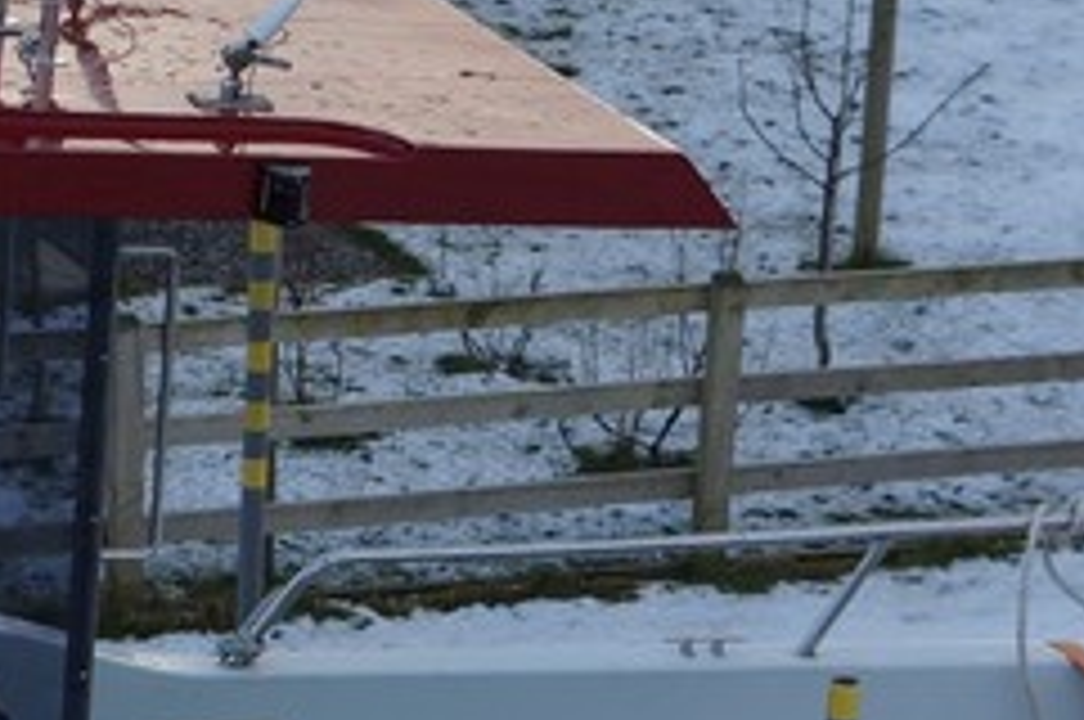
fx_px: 5176
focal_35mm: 172
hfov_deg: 11.8
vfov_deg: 7.9
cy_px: 792
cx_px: 22
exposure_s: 1/160
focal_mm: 27
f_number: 4.5
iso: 100
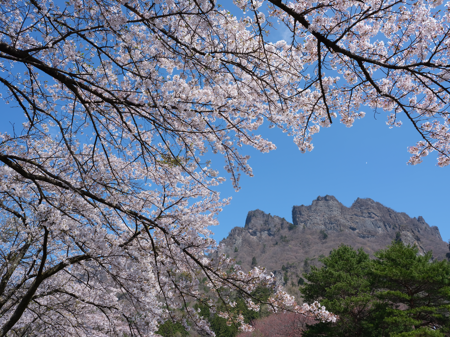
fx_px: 325
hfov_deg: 69.4
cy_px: 168
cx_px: 225
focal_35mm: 25
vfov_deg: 54.9
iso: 100
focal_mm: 32
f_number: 16
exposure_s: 1/40
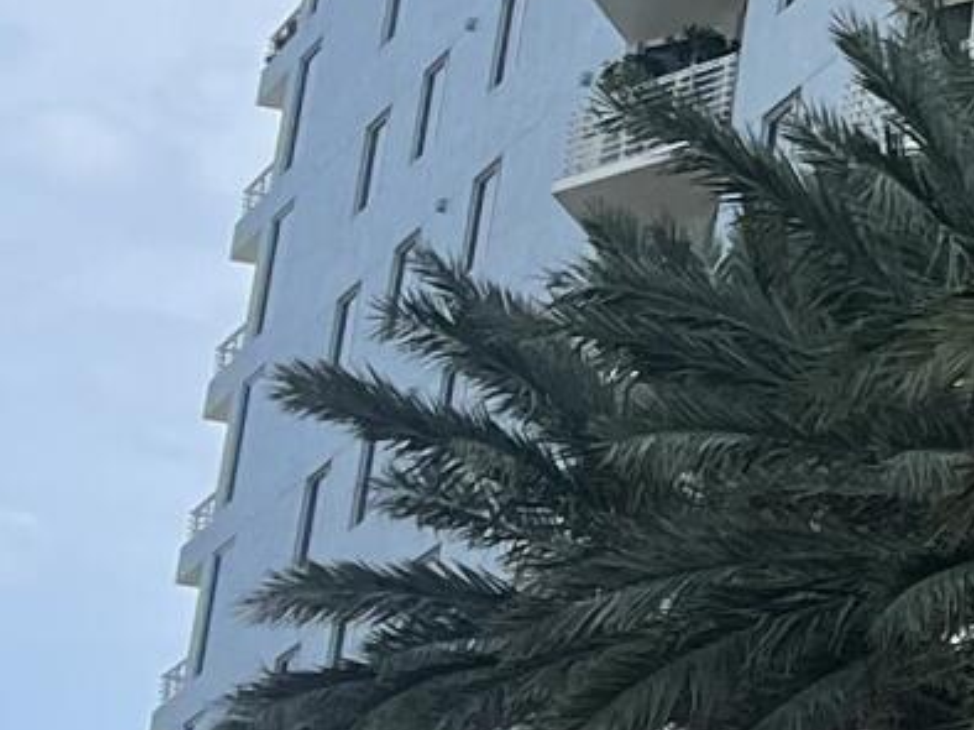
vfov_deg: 7.4
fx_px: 5568
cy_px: -327
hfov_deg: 9.4
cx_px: 1926
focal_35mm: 198
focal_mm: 5.7
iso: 50
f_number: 1.5
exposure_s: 1/4630
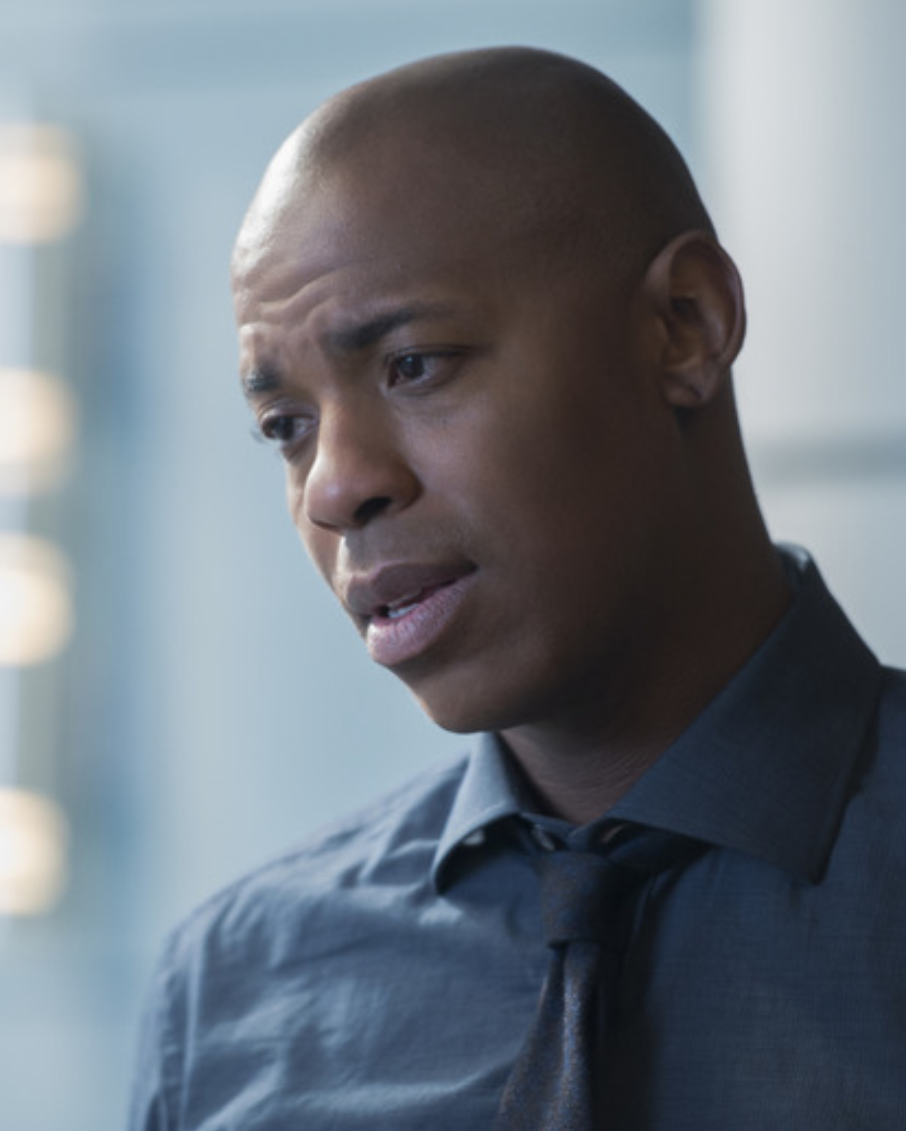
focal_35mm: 283
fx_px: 9480
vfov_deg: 6.8
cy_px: 567
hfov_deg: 5.5
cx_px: 396
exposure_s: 1/125
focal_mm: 200
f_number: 2.8
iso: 800
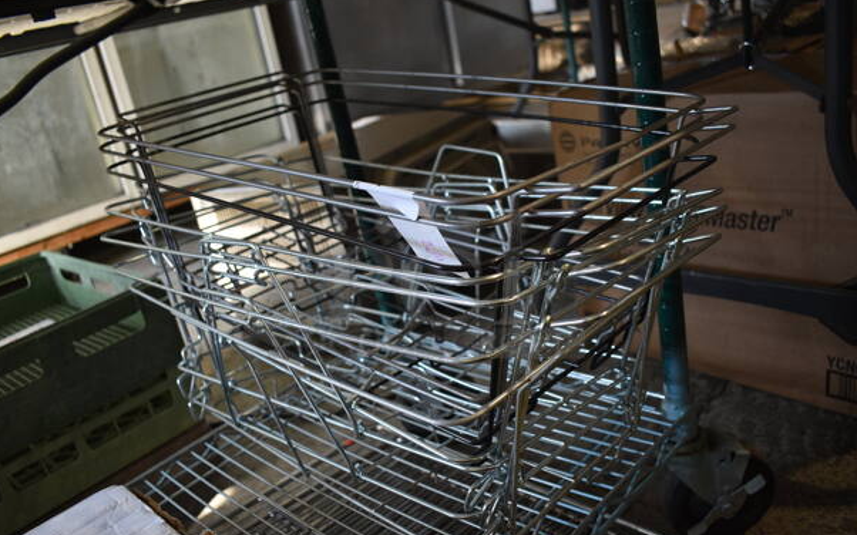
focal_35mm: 31
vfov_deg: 40.6
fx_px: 724
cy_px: 283
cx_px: 427
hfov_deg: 61.2
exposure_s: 1/125
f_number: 3.5
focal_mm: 20
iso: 800
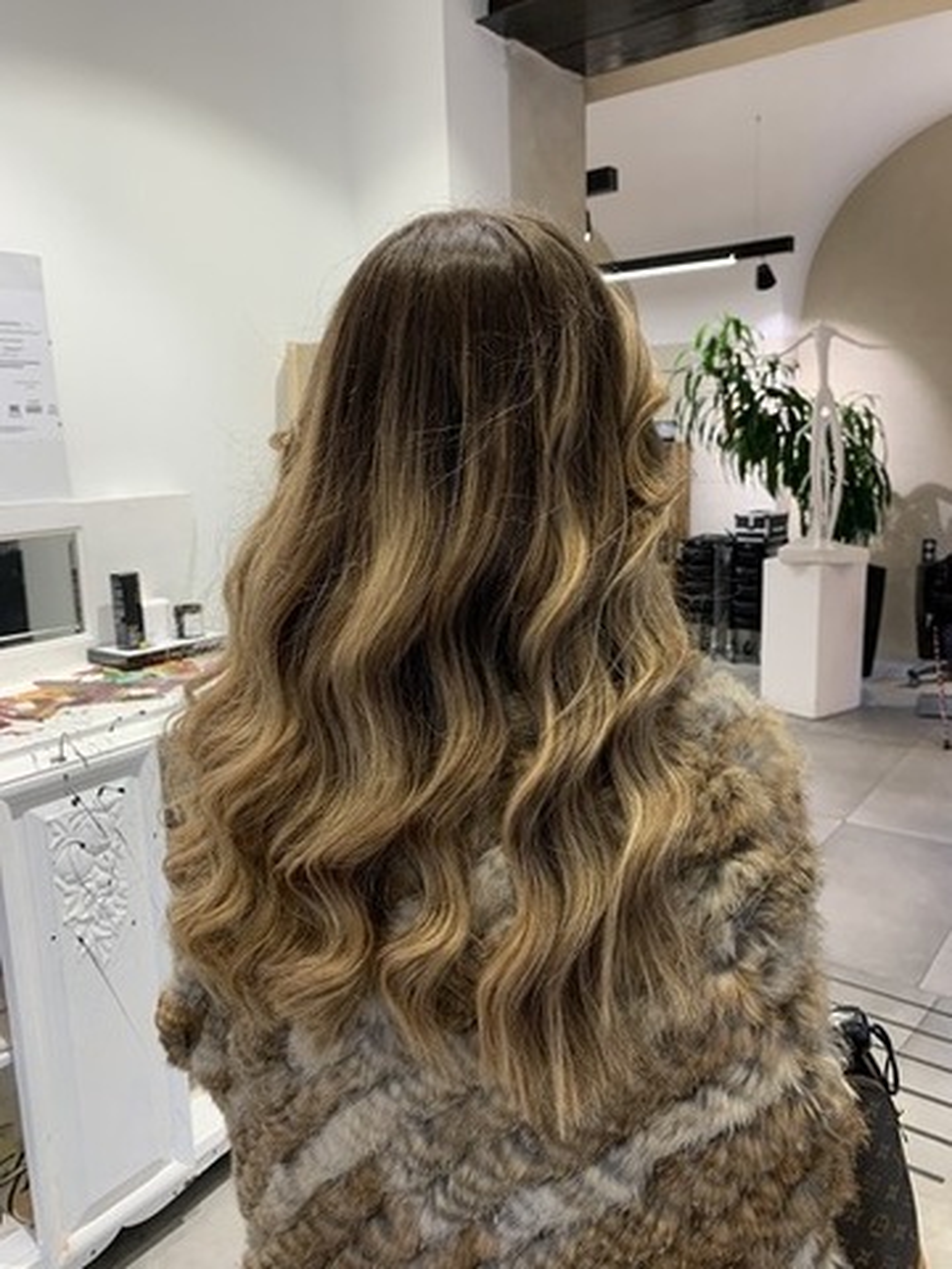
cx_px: 476
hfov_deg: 53.1
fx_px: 953
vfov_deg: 67.3
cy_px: 634
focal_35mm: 26
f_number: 1.8
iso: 80
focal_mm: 4.25
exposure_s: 1/100
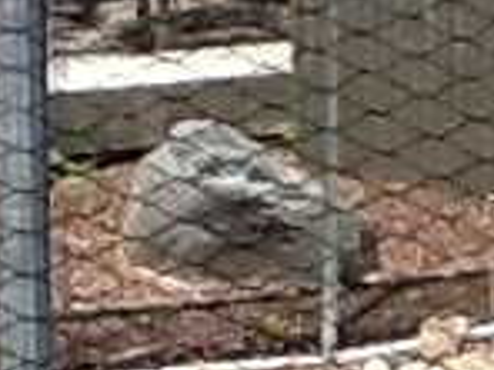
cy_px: 1060
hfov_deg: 9.3
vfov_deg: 6.6
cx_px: 658
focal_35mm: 208
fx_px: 2968
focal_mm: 2.03
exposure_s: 1/764
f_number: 2.4
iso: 80
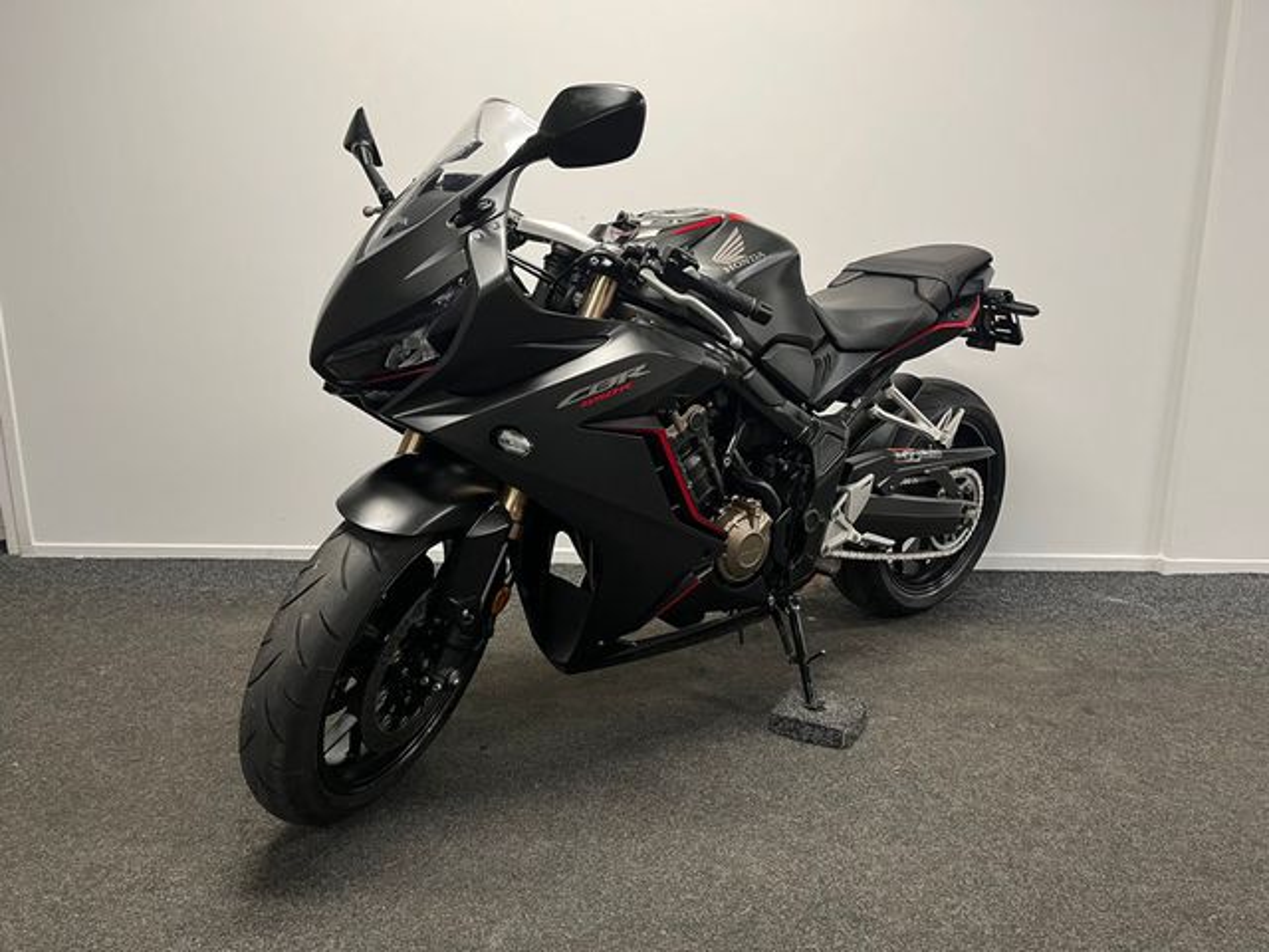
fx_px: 953
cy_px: 476
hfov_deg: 67.3
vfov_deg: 53.1
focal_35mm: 26
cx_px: 634
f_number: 1.6
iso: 125
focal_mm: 5.1
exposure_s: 1/50
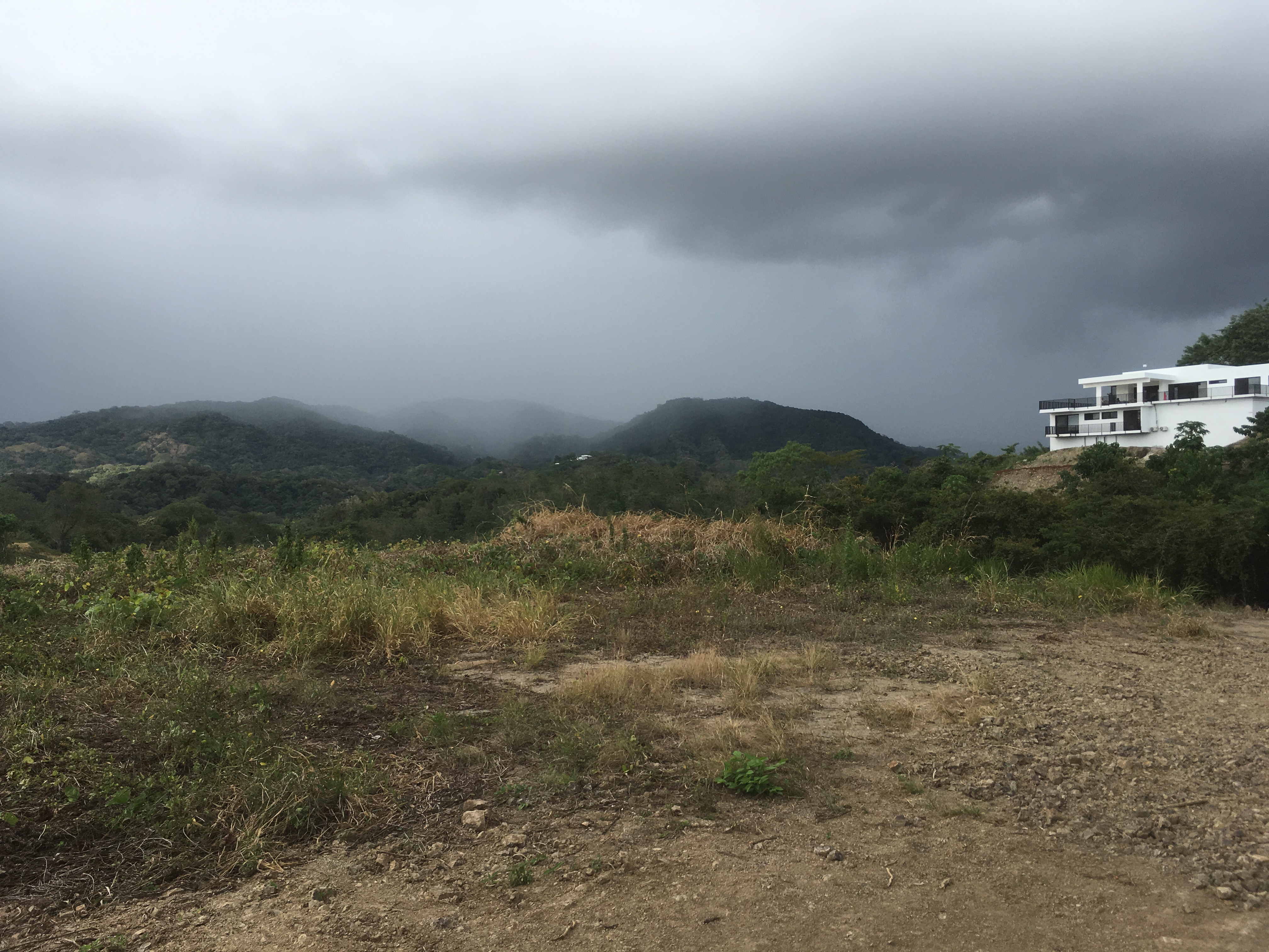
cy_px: 476
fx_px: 1063
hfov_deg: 61.7
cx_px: 634
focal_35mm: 29
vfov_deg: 48.2
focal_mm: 4.15
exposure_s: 1/818
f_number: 2.2
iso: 25
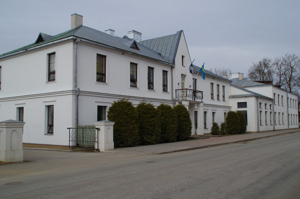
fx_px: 299
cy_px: 100
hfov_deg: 53.2
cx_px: 150
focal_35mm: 36
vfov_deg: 36.7
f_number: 11
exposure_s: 1/160
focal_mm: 24
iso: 100
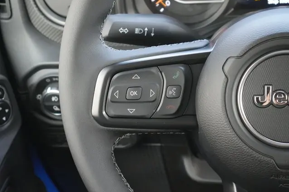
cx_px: 145
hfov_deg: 23.1
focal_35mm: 88
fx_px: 706
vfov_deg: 15.5
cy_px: 85
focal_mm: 42
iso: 3200
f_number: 5.6
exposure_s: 1/80
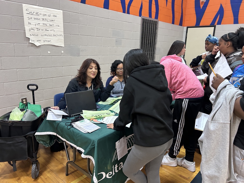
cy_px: 92
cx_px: 122
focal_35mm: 26
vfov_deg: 53.1
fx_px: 183
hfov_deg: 67.3
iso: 200
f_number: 1.5
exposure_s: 1/60
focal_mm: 5.7
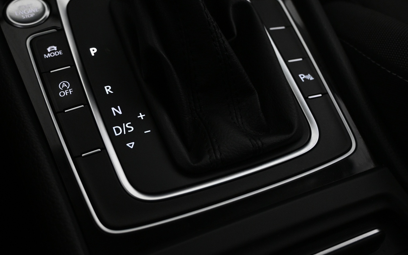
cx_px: 171
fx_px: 400
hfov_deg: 53.8
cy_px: 99
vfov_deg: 35.2
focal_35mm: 36
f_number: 3.8
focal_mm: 20
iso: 1600
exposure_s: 1/80
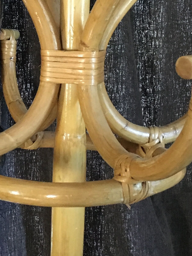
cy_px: 39
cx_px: 59
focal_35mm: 70
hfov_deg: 20.9
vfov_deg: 27.1
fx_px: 518
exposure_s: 1/17
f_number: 2.2
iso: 320
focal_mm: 4.15
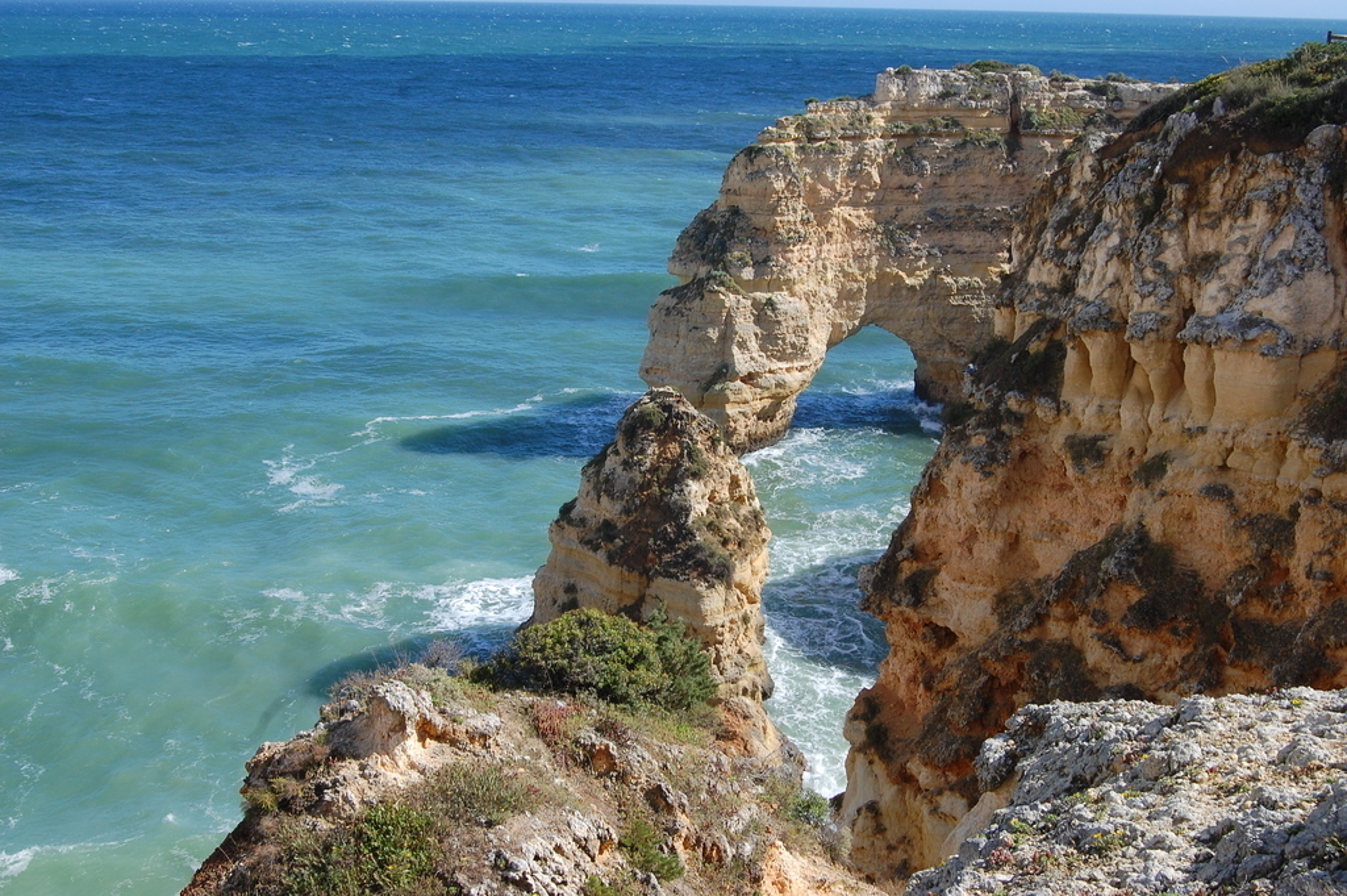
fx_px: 1738
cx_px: 674
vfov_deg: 28.9
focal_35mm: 46
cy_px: 448
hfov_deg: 42.4
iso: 280
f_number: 10
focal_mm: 31
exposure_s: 1/250
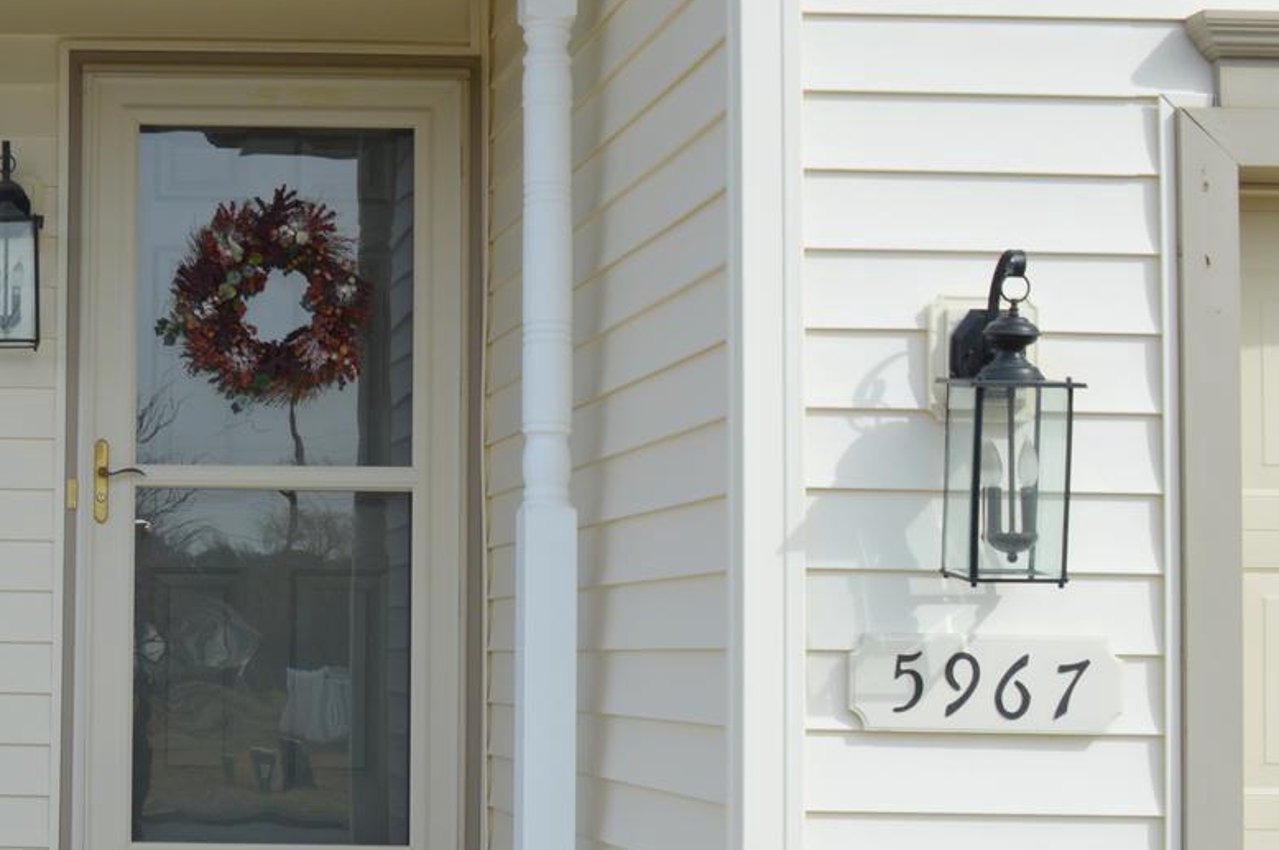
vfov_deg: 17.2
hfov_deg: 24.4
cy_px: 502
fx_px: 2804
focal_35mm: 79
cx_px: -30
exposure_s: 1/250
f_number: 8
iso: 100
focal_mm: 20
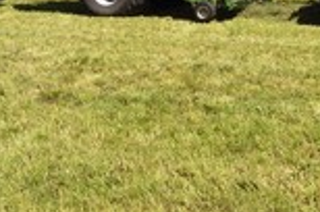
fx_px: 727
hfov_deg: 23.2
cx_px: 362
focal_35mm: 82
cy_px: -69
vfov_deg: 15.7
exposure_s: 1/250
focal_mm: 30
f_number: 11
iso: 200
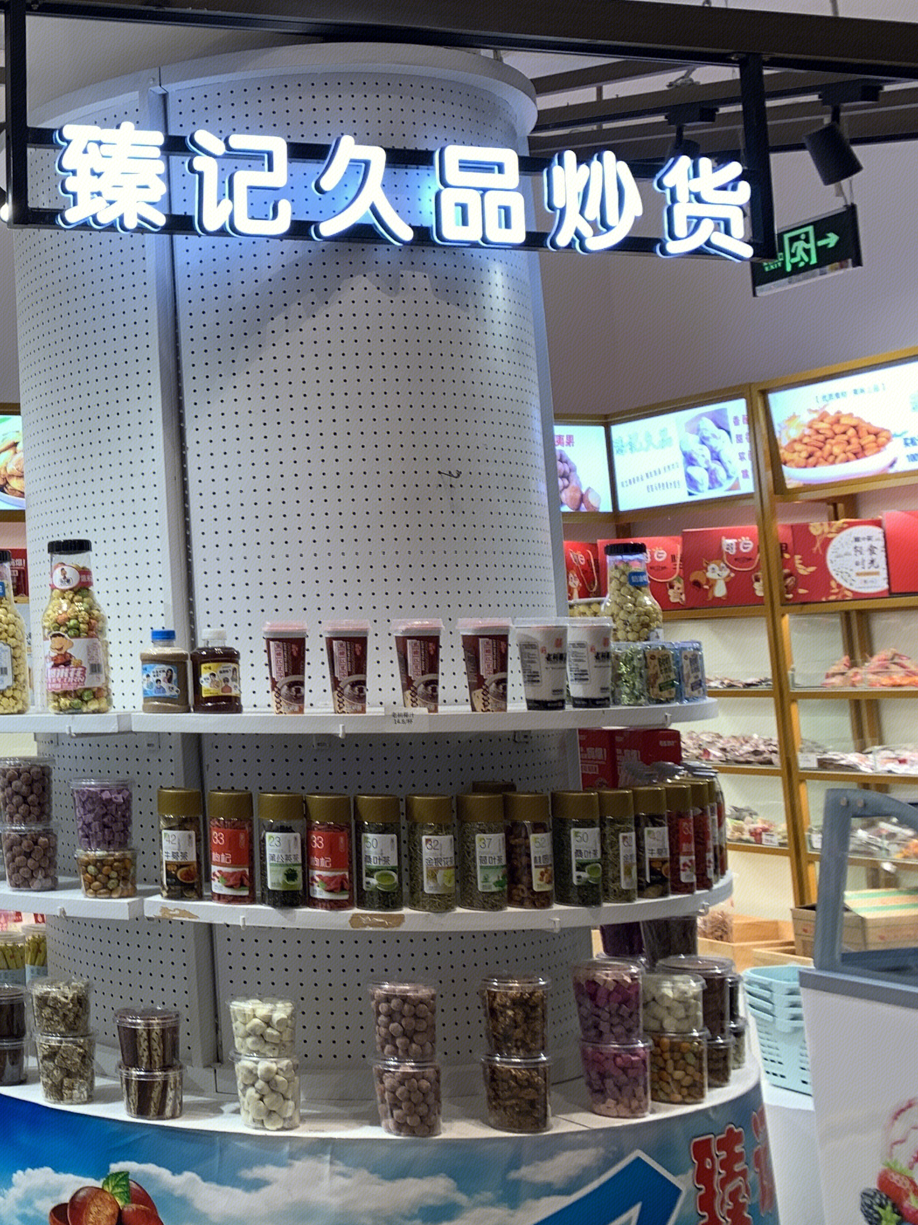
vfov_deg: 38.0
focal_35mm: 50
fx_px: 1769
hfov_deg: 25.8
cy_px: 483
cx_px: -200
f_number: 1.8
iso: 32
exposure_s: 1/100
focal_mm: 4.25
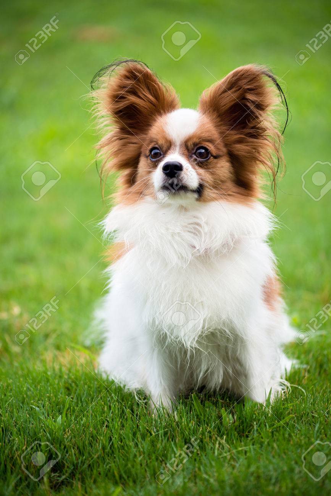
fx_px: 1999
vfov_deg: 14.2
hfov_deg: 9.5
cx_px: 166
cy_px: 248
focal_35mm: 145
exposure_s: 1/200
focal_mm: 145
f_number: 4
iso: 200
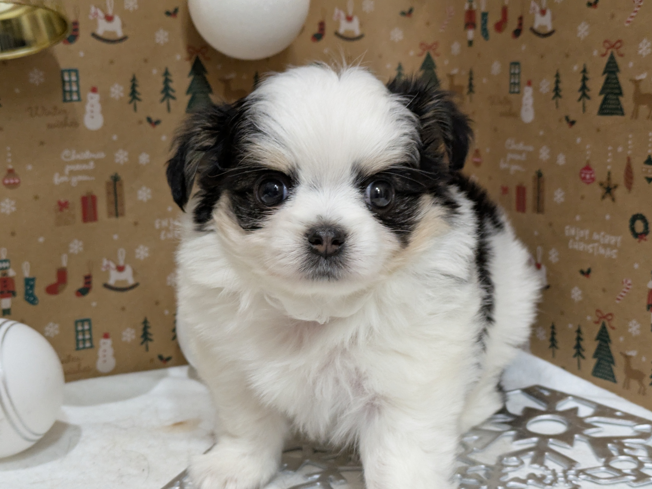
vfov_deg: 26.6
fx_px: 1036
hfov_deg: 34.9
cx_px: 318
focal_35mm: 55
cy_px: 263
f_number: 1.89
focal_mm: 5.43
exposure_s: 1/60
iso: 415
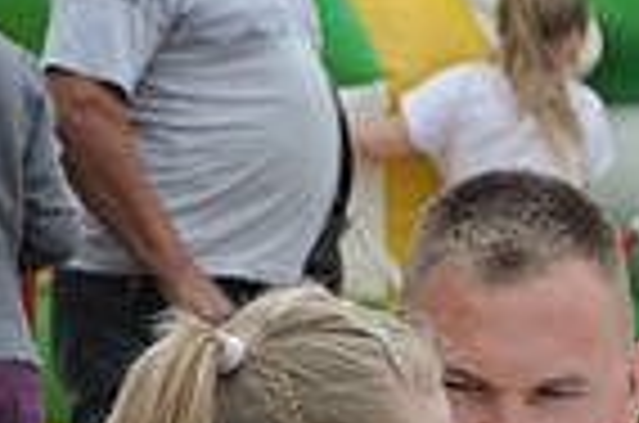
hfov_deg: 2.2
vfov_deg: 1.4
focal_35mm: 946
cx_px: 1710
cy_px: 961
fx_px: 16754
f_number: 5.6
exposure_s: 1/500
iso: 500
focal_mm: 105
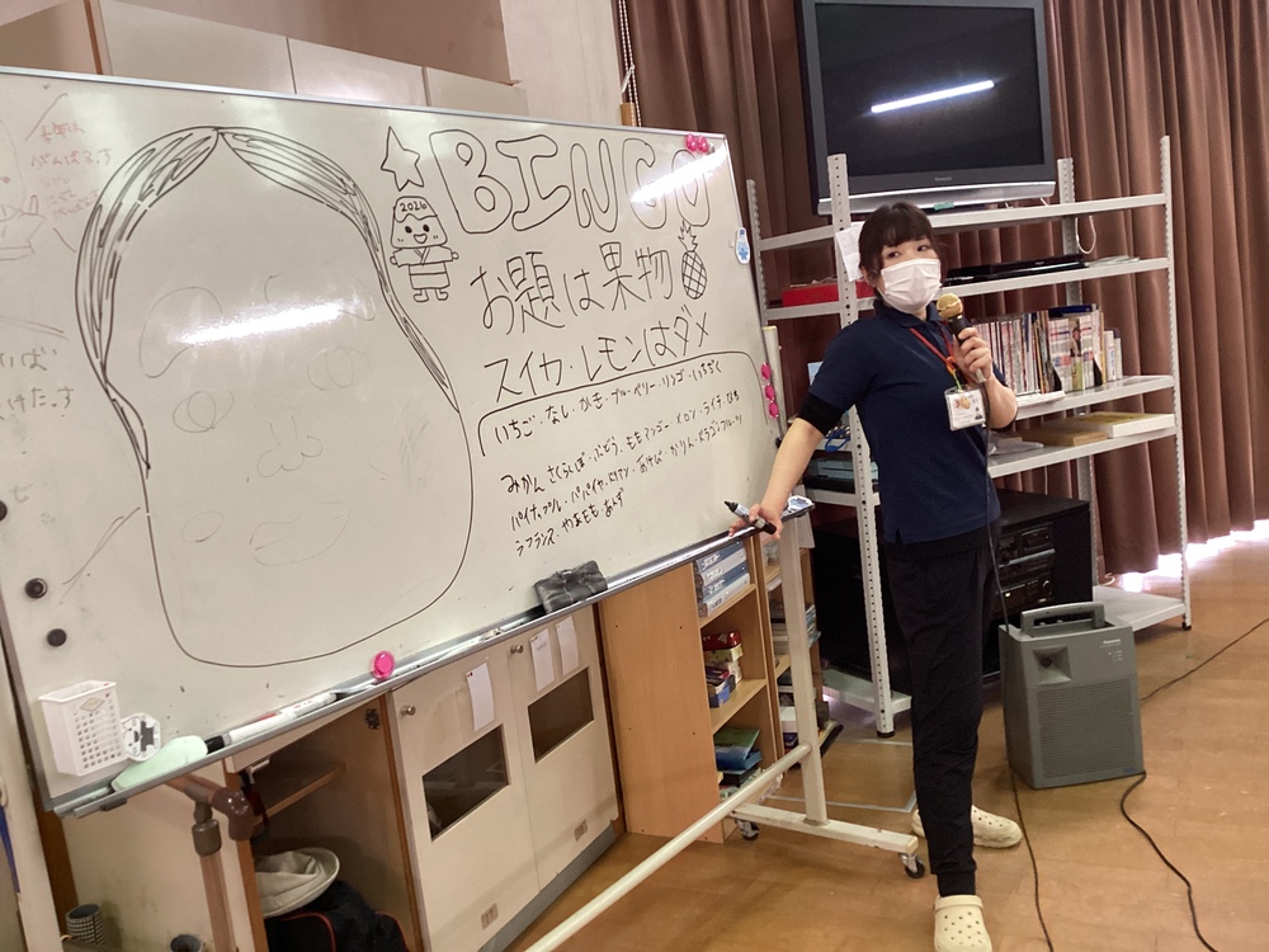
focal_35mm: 31
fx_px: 1136
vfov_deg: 45.4
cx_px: 634
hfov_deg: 58.4
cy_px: 476
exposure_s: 1/50
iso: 250
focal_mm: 3.3
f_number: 2.4
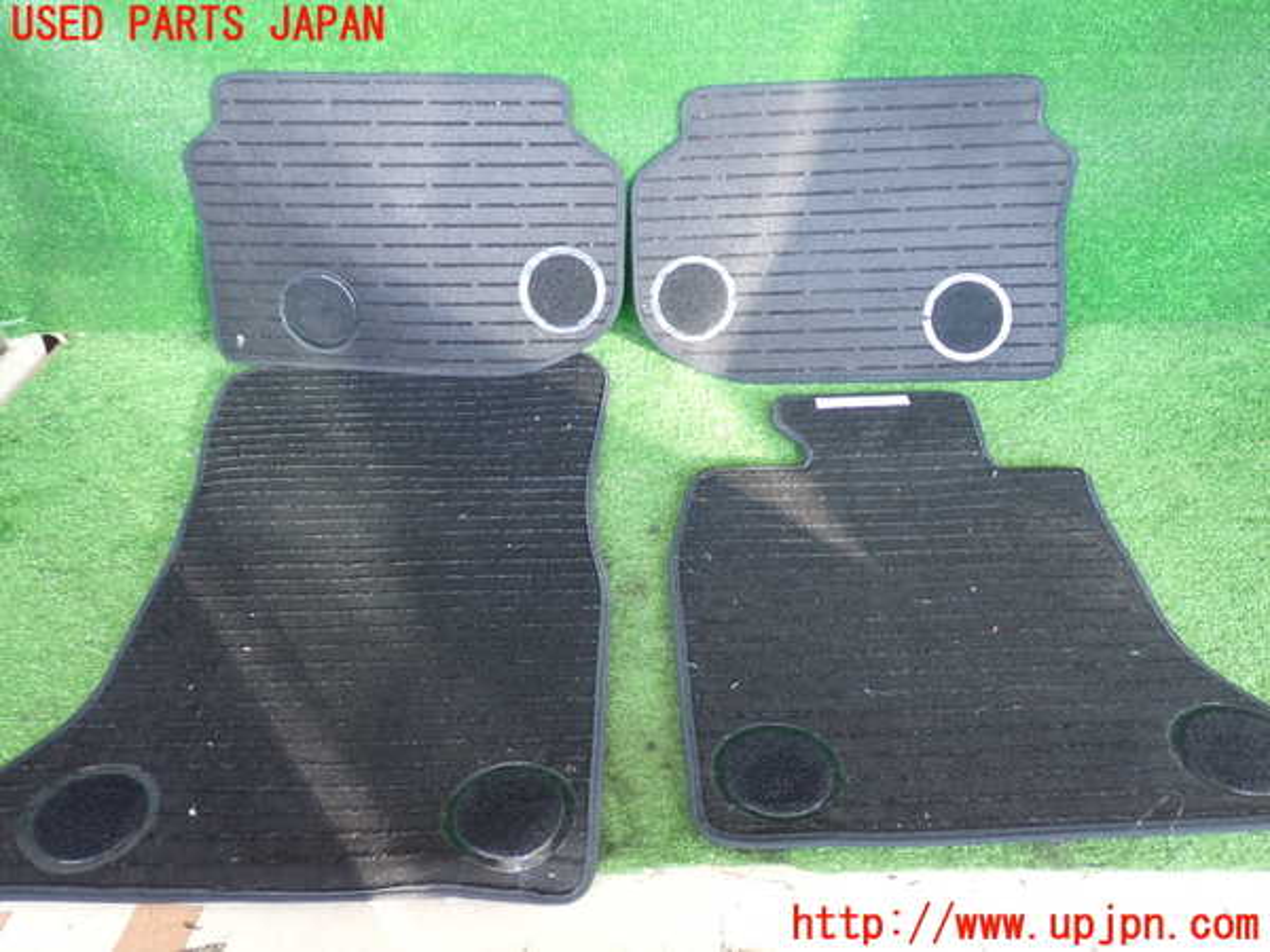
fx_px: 1174
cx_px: 635
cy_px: 476
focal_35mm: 32
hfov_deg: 56.8
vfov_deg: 44.2
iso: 200
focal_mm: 5.79
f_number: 2.4
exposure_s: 1/40
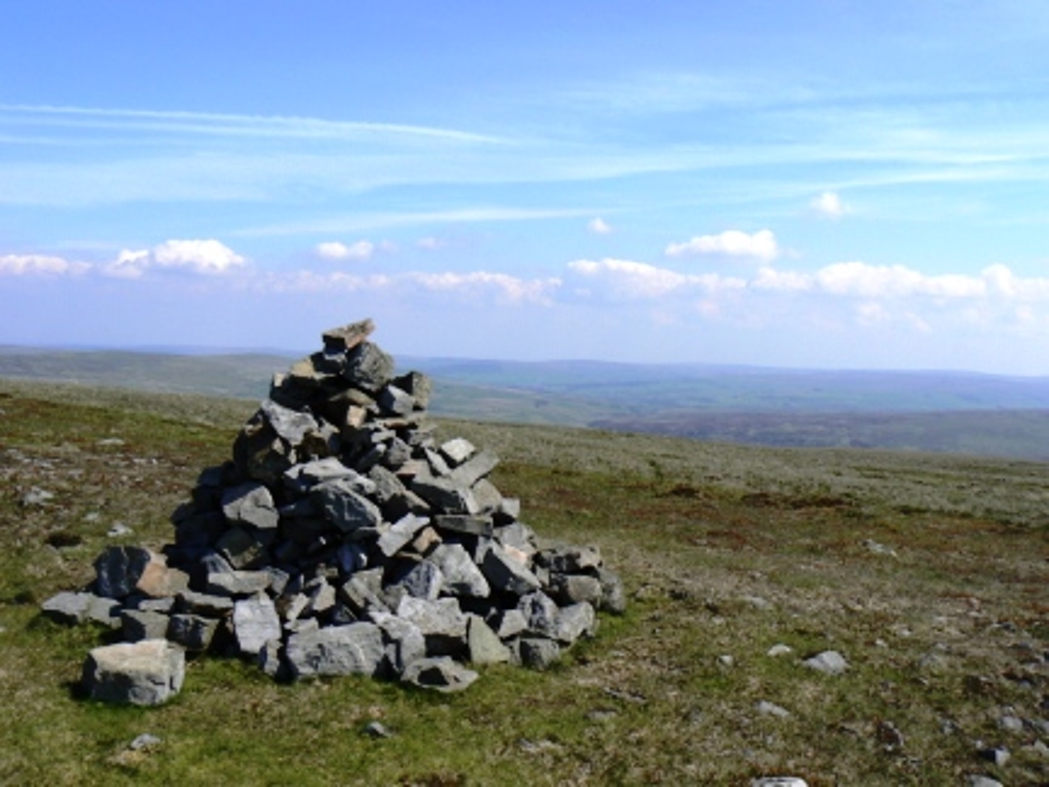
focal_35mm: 36
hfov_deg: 51.4
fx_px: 1091
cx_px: 524
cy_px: 394
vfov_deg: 39.7
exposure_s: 1/400
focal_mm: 6
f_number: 8
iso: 80
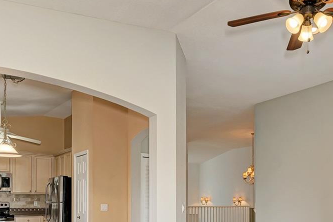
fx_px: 333
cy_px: 196
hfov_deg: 51.7
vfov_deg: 34.9
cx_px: 233
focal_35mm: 36
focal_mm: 15
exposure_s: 1/13
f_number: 5.6
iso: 200
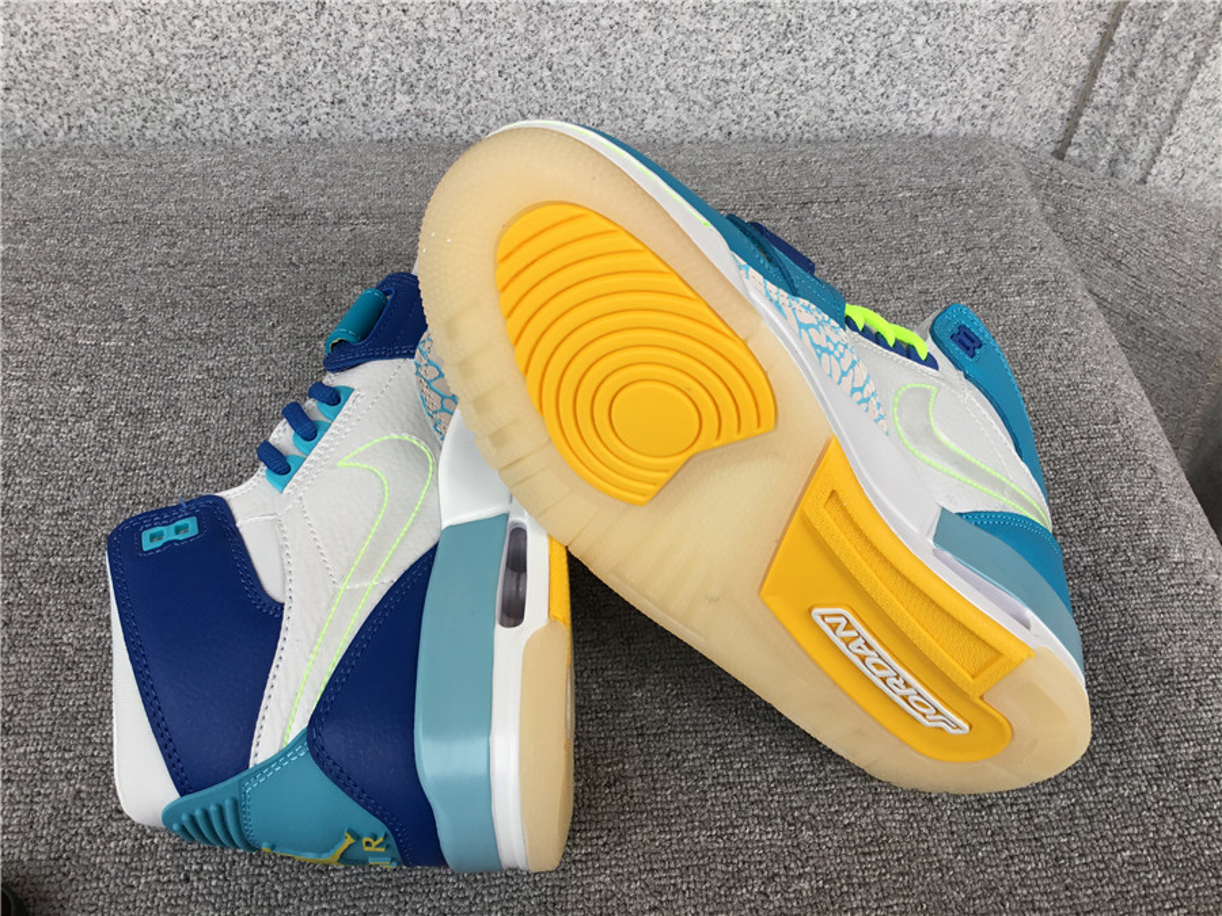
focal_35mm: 31
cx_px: 611
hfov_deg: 58.4
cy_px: 458
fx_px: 1094
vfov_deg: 45.4
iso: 32
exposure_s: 1/100
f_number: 2.4
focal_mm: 3.3
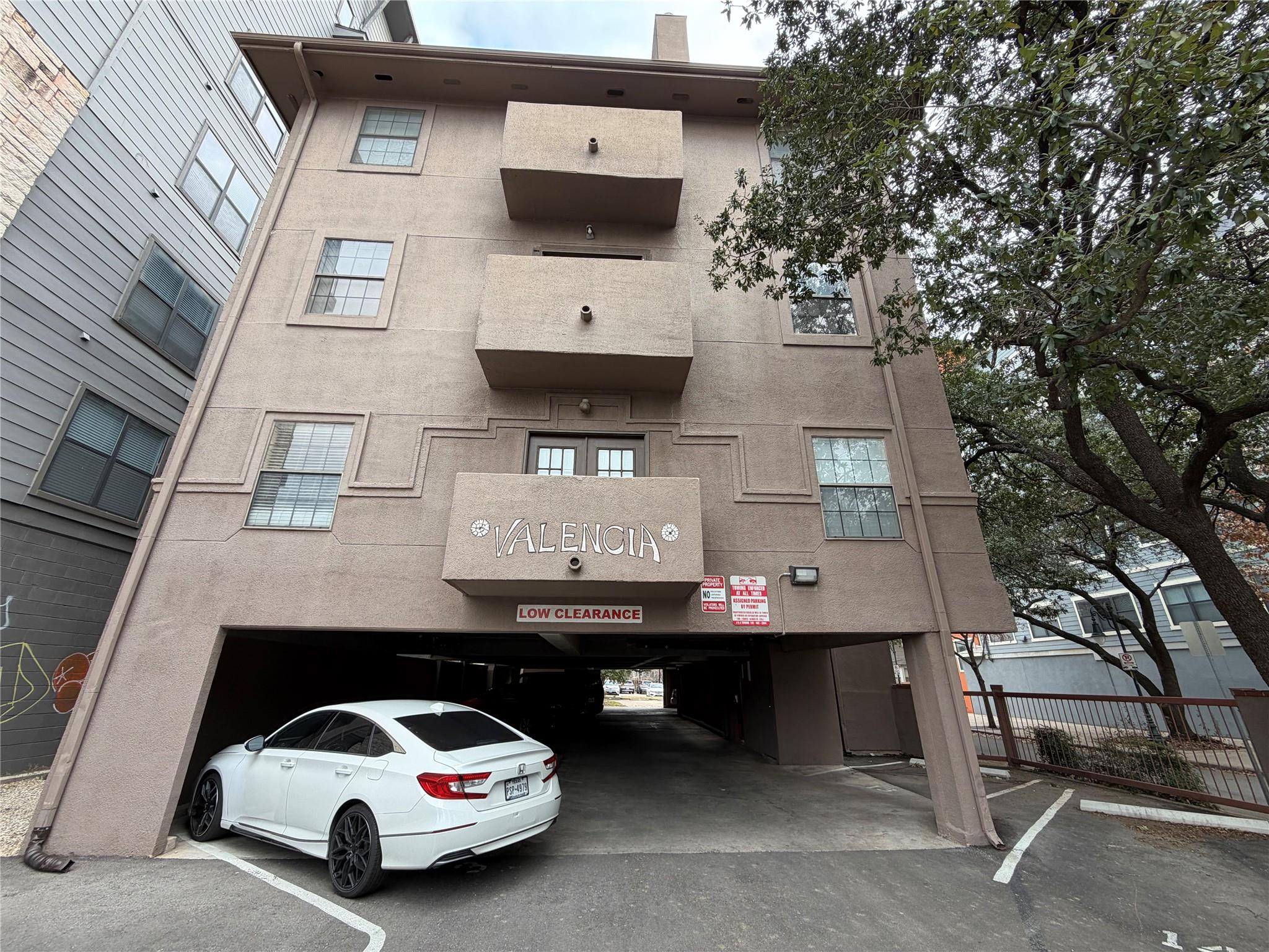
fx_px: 513
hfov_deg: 102.1
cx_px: 634
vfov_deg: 85.7
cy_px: 476
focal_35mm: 14
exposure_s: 1/238
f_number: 2.2
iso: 40
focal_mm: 2.22
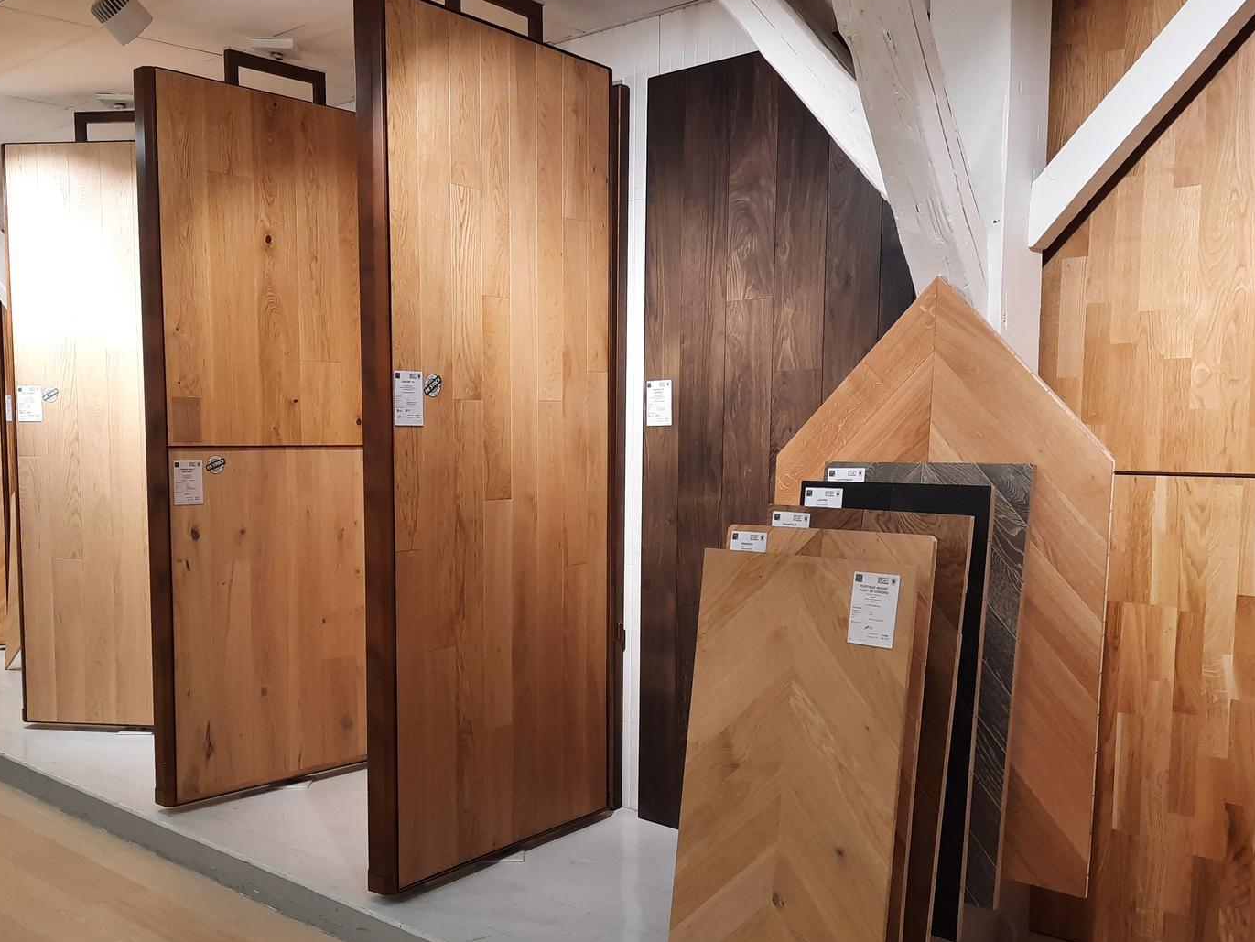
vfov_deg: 40.6
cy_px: 542
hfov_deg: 52.6
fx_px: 1269
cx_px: 576
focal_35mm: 35
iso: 100
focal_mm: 4.6
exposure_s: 1/50
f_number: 2
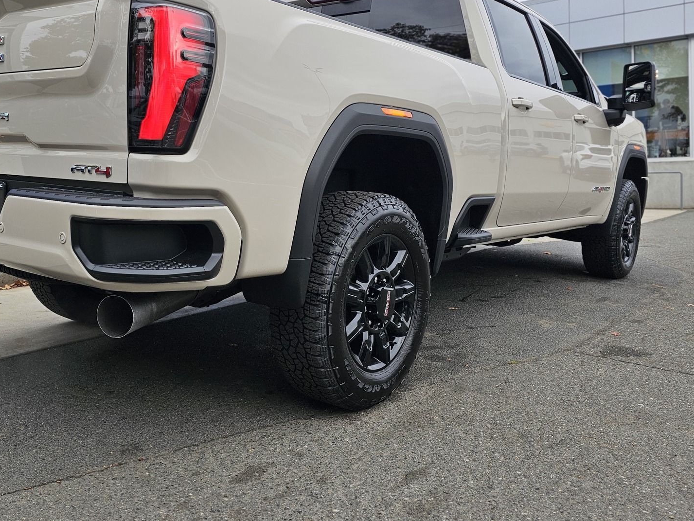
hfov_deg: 54.7
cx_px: 258
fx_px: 662
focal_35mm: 33
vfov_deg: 42.5
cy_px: 182
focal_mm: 6.3
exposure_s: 1/164
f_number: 1.7
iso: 10
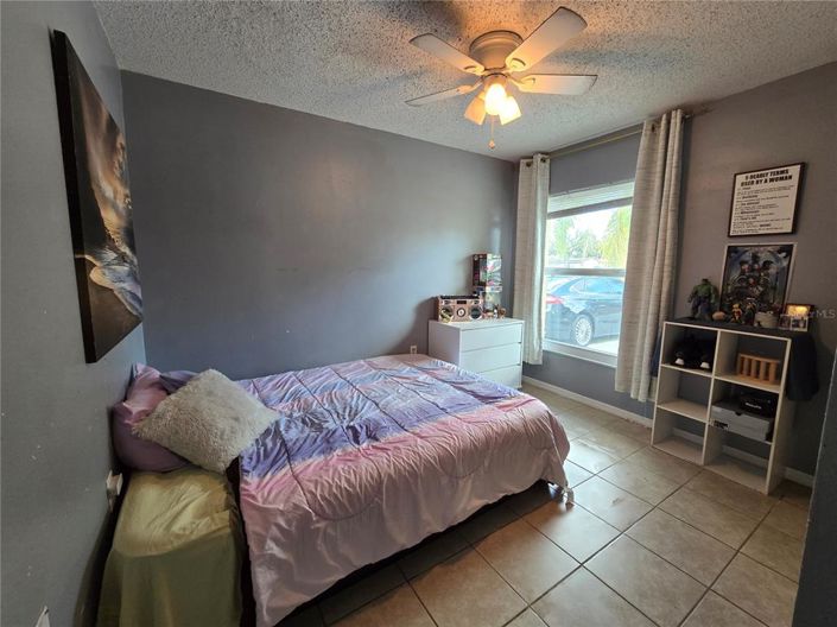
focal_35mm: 13
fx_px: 314
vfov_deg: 89.9
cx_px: 418
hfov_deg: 106.2
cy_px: 314
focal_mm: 2.2
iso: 160
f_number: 2.2
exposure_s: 1/60
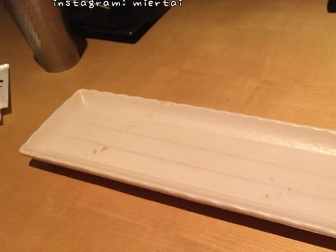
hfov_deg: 49.7
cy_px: 157
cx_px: 209
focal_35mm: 37
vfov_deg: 38.4
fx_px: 359
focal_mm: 4.15
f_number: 2.2
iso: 100
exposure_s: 1/10
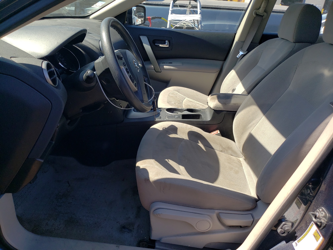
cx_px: 166
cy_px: 125
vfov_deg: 53.1
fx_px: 250
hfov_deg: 67.3
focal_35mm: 26
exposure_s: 1/1000
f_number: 1.5
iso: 50
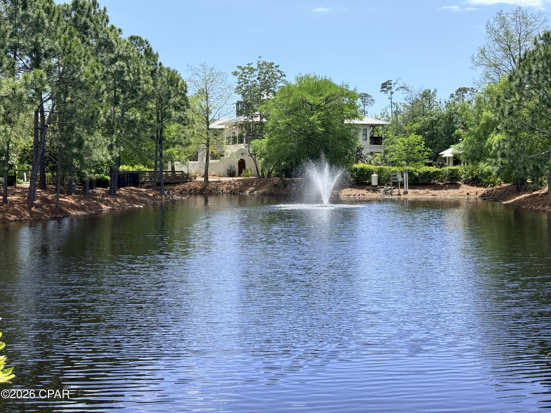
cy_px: 206
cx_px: 276
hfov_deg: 39.7
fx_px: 764
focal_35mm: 48
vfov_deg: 30.3
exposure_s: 1/2976
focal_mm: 6.76
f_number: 1.78
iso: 64
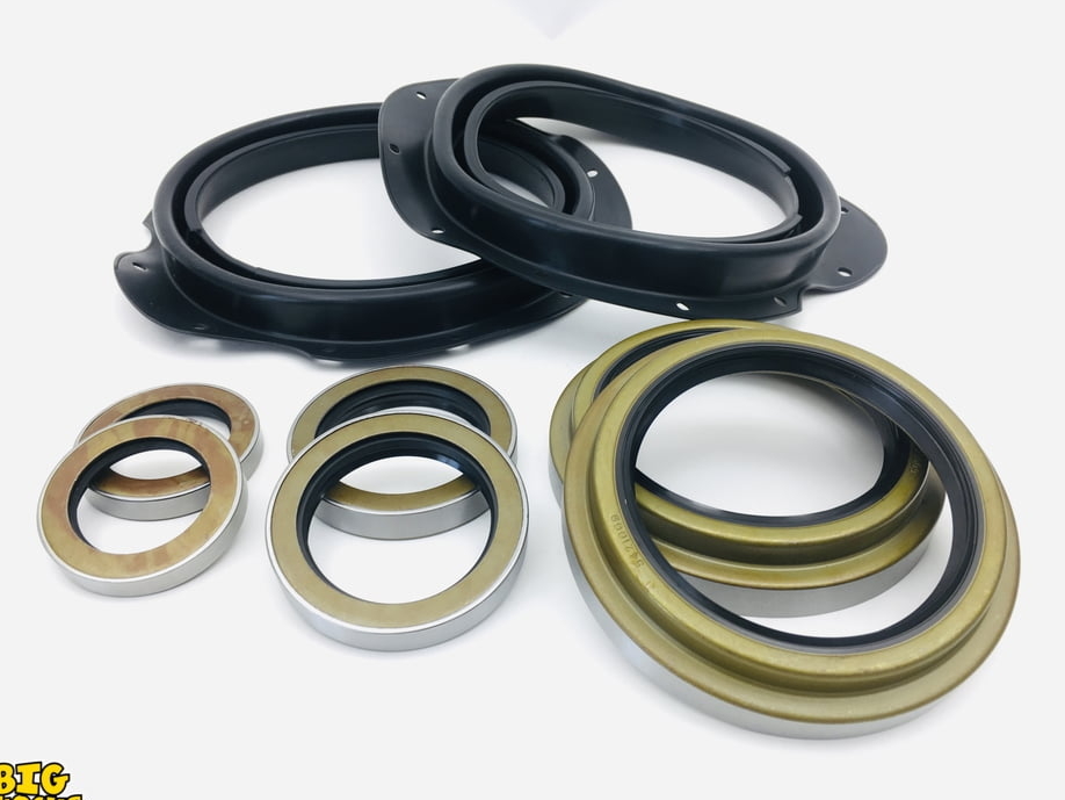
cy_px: 412
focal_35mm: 30
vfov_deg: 46.8
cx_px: 523
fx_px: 923
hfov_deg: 59.9
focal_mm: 4.15
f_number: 2.2
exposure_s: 1/60
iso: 25
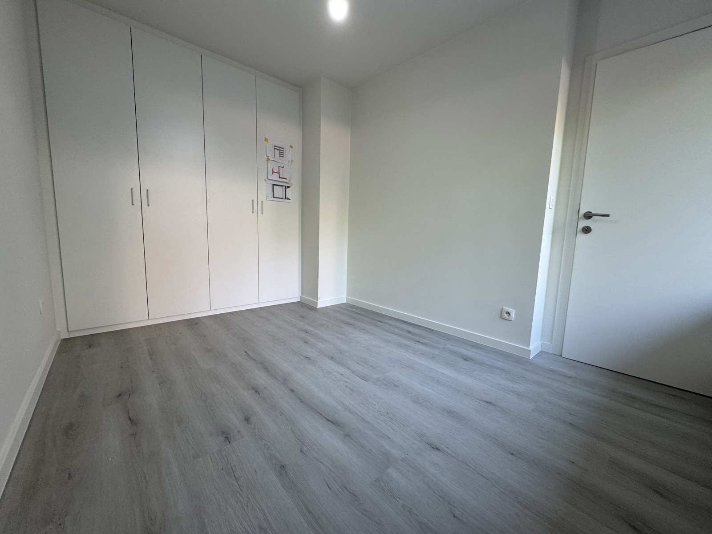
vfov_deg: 85.7
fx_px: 288
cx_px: 356
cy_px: 267
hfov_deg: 102.1
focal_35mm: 14
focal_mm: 2.22
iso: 125
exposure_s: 1/100
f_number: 2.2
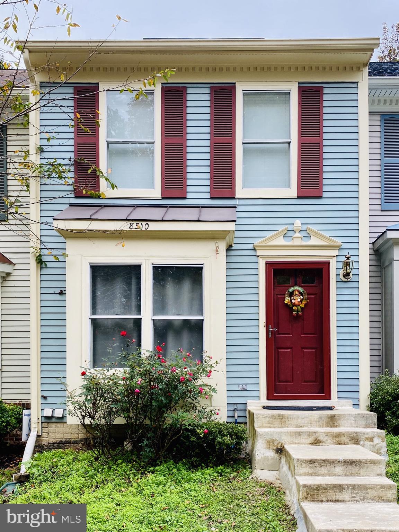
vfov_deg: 67.3
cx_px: 200
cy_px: 266
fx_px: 400
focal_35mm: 26
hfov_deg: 53.1
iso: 32
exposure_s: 1/318
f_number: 1.8
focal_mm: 4.25
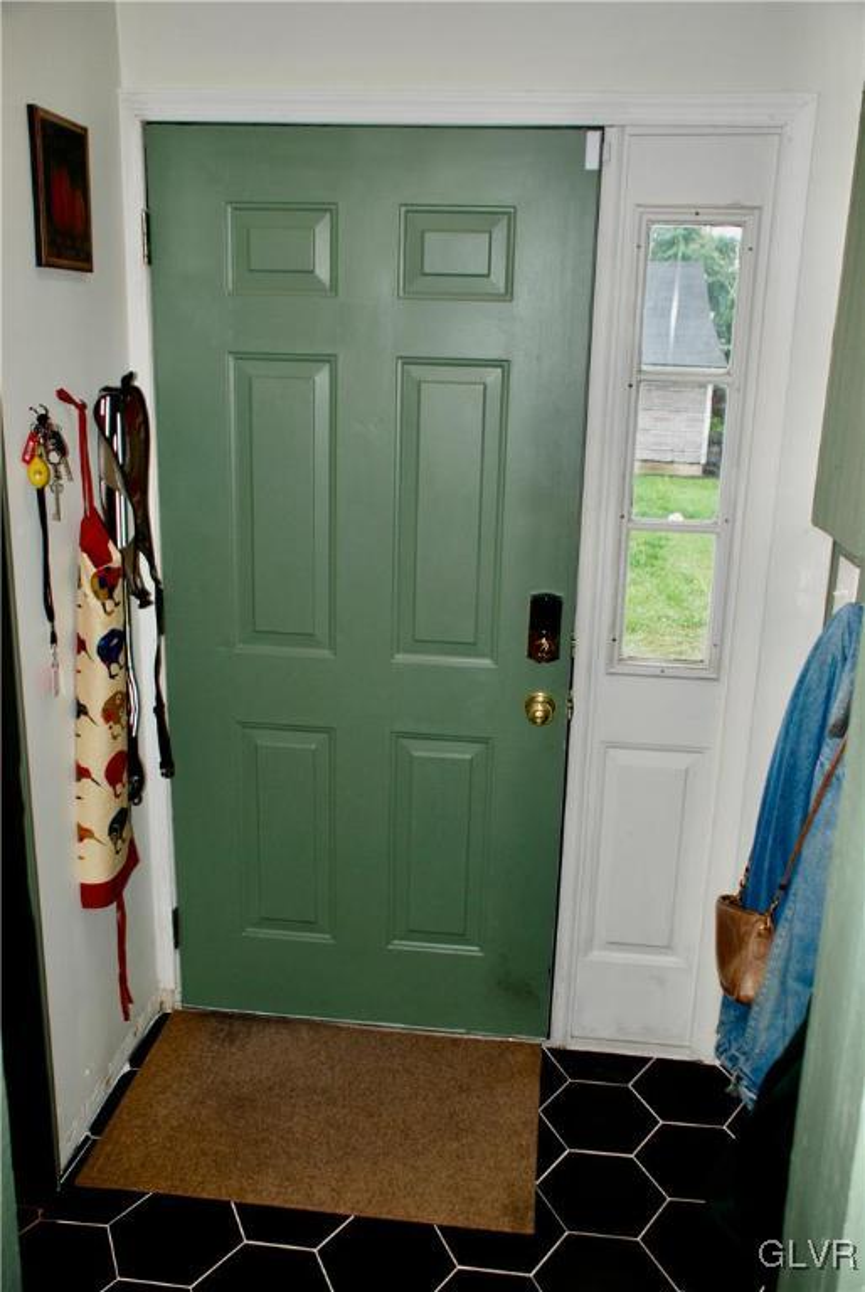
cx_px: 432
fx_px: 1186
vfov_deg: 57.2
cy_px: 646
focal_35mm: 33
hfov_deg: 40.1
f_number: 3.8
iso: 200
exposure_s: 1/60
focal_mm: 22
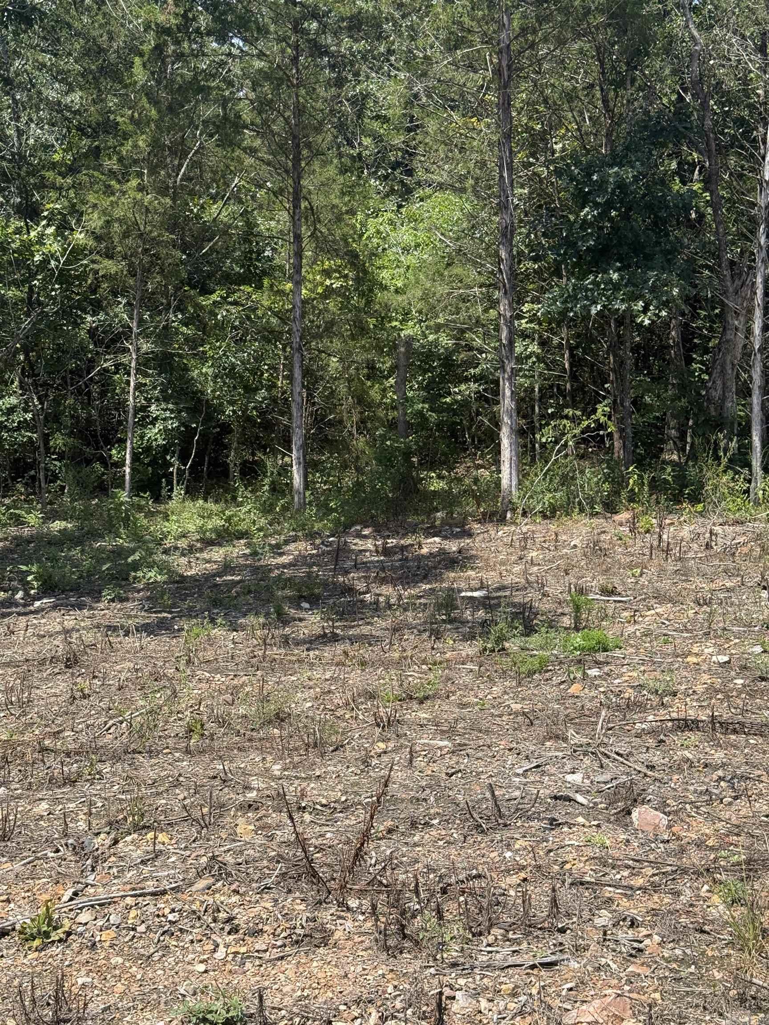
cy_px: 512
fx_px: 1422
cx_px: 384
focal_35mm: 48
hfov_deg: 30.3
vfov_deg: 39.7
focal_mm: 6.76
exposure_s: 1/2976
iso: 100
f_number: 1.78
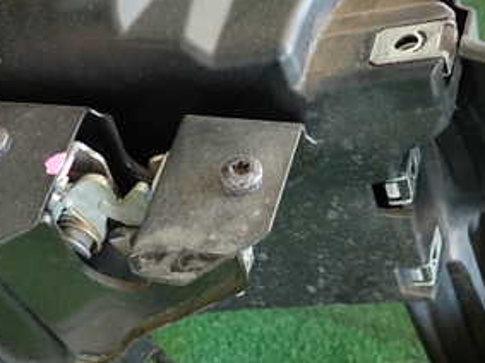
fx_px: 742
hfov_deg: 35.3
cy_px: 315
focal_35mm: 53
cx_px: 118
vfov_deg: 26.7
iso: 200
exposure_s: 1/40
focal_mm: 4.5
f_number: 2
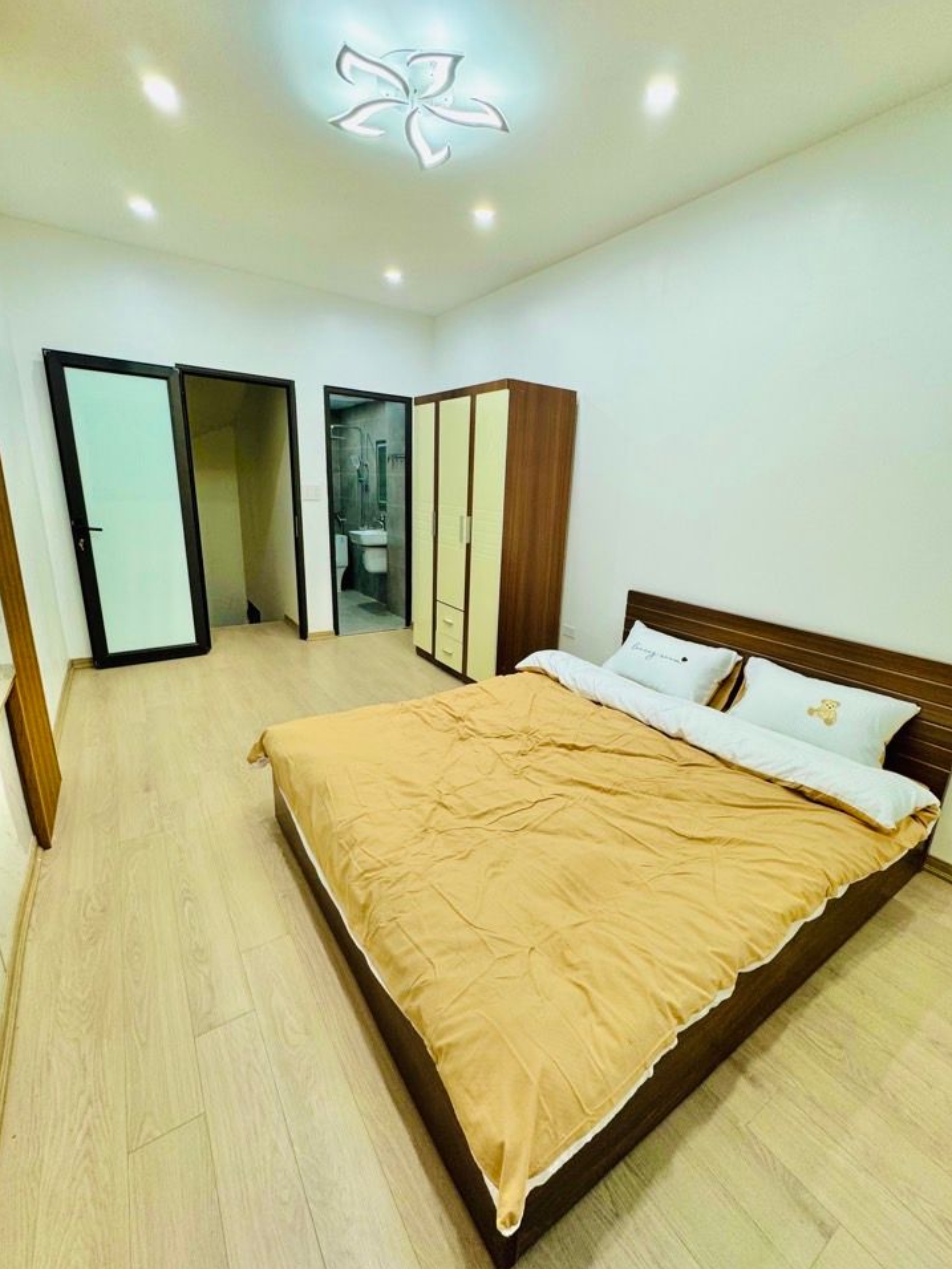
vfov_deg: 98.2
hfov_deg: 81.6
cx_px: 507
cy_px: 636
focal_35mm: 15
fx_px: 550
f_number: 2.2
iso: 160
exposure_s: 1/100
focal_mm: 2.22
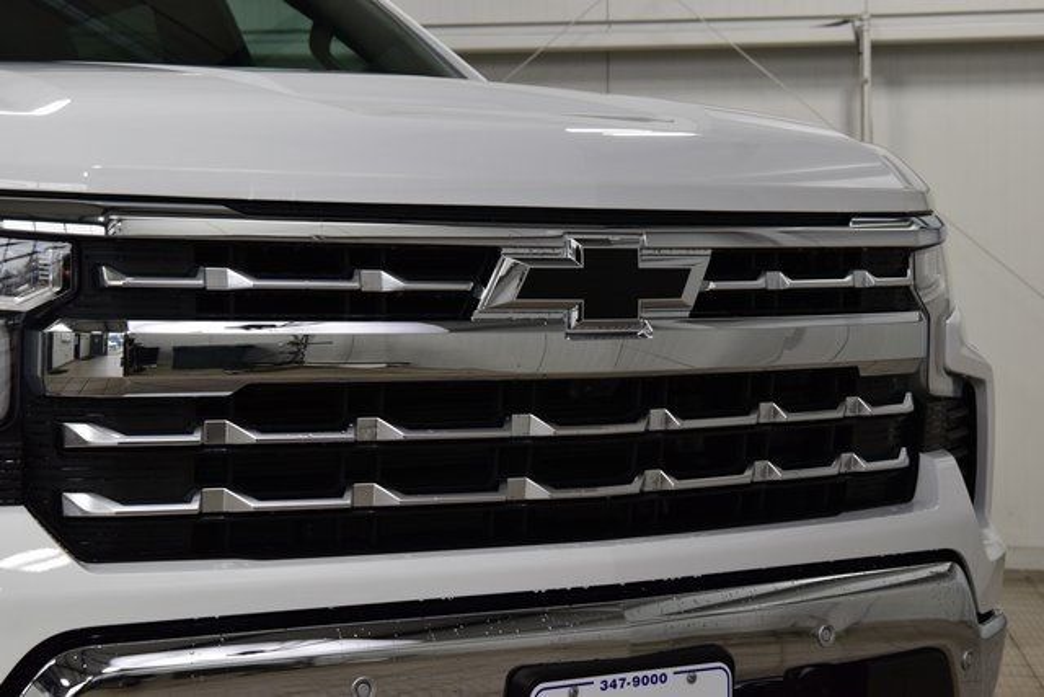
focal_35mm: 78
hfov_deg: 26.0
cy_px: 348
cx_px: 522
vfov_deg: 17.5
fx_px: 2262
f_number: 8
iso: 1250
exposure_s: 1/60
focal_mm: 52
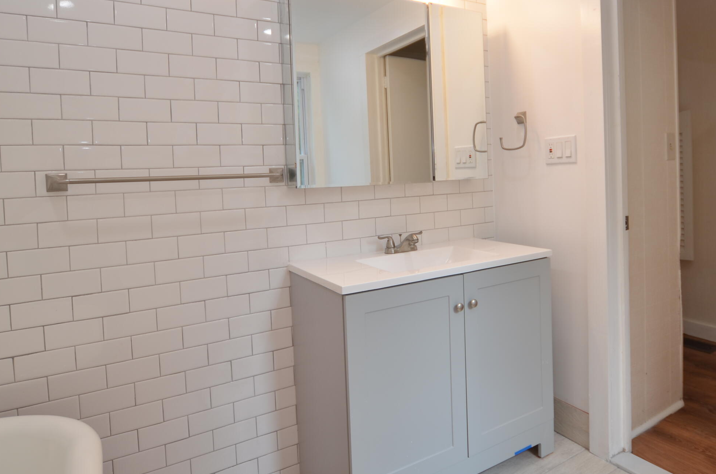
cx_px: 410
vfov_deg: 54.3
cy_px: 178
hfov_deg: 75.8
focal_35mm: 23
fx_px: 456
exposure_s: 1/100
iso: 100
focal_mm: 10
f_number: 3.5
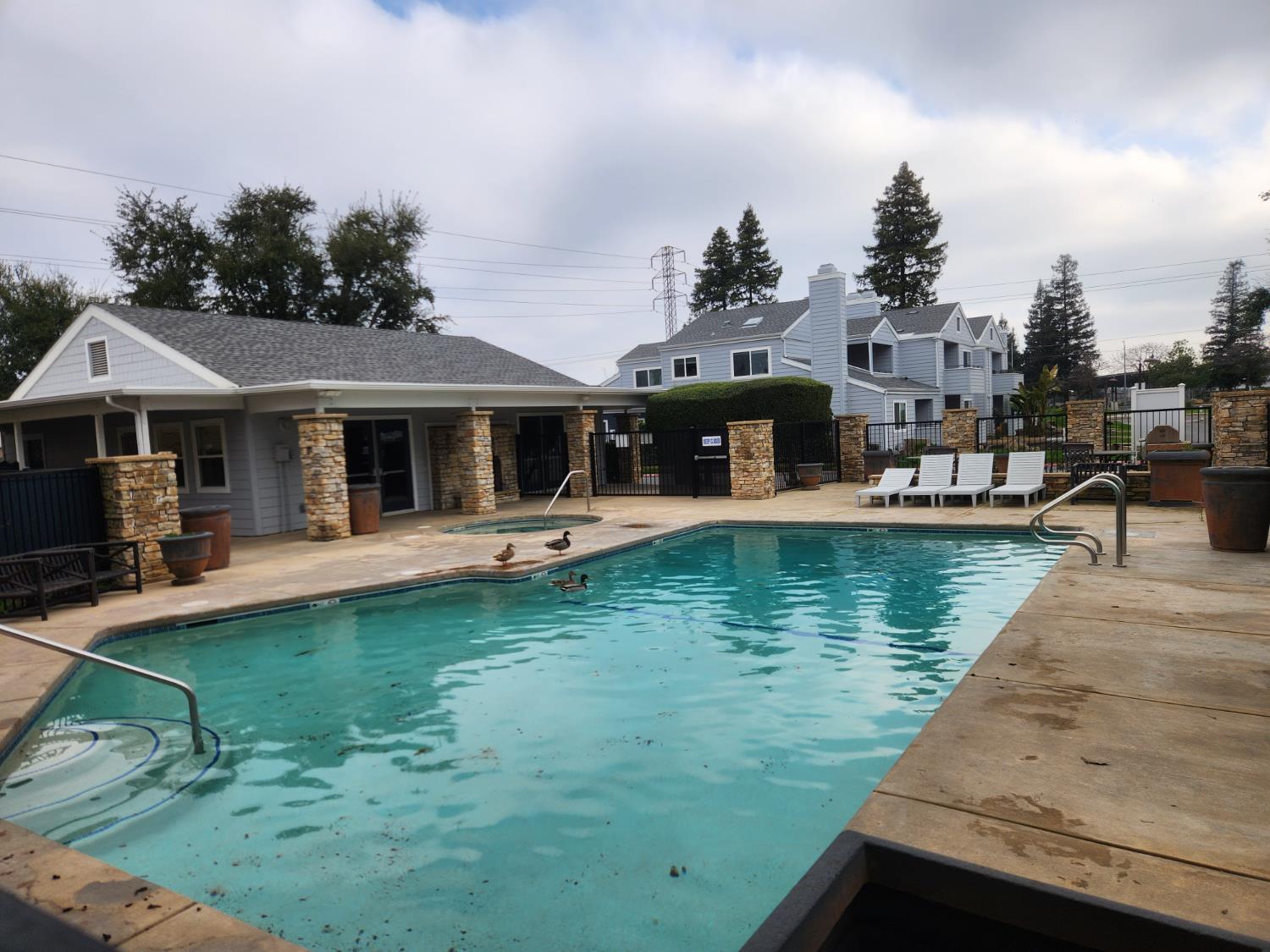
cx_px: 635
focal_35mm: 23
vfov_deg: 58.9
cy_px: 476
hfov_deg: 73.9
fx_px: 844
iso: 20
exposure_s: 1/1076
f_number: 1.8
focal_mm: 5.4
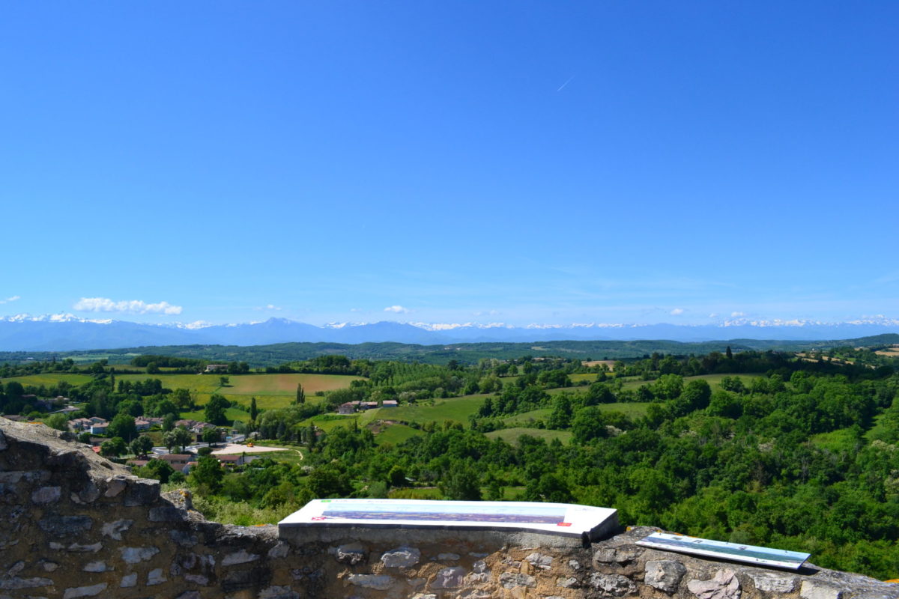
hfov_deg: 67.4
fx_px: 674
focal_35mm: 27
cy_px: 300
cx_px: 450
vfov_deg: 47.9
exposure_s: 1/400
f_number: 11
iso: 400
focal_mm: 18
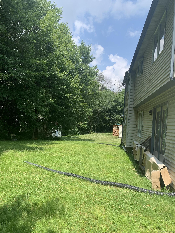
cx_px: 88
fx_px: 175
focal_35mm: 26
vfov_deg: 67.3
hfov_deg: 53.1
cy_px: 116
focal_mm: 4.25
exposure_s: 1/1149
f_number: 1.8
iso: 25
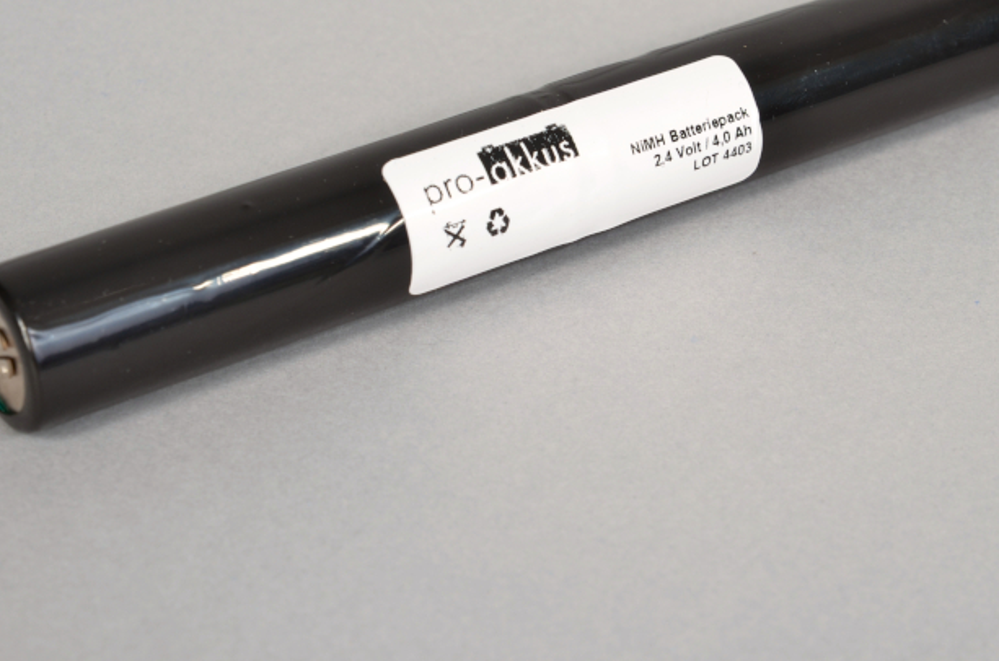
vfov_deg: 10.0
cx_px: 528
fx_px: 3794
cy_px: 233
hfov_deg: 15.0
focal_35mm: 137
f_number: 11
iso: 200
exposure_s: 1/160
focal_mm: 70
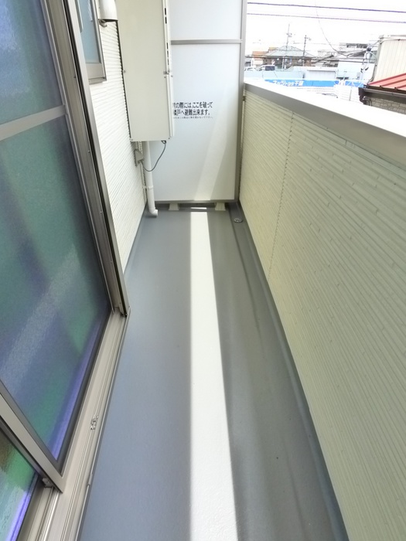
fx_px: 375
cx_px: 203
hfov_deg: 56.8
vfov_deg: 71.6
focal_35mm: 24
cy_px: 270
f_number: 2.8
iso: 400
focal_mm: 5.1
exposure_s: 1/320
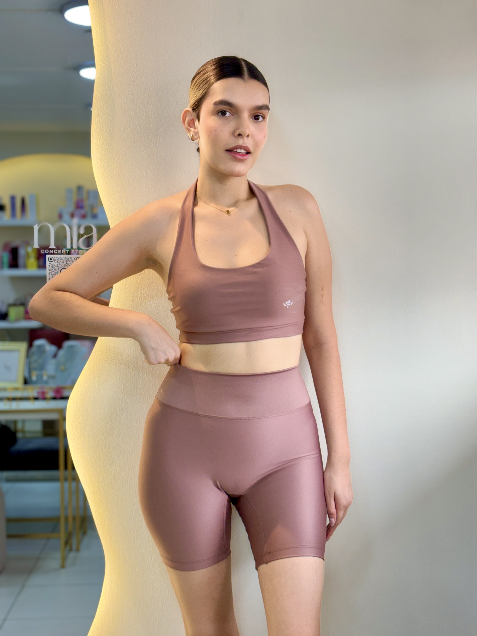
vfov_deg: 36.8
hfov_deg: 28.0
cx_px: 238
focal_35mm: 52
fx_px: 955
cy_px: 318
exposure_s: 1/120
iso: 50
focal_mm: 5.96
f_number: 1.6
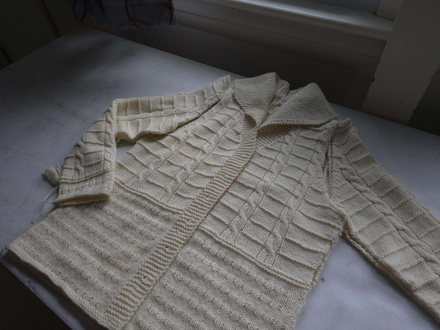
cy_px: 165
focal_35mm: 23
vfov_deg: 58.9
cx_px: 220
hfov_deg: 73.9
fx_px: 292
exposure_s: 1/60
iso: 40
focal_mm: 6.3
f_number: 1.7
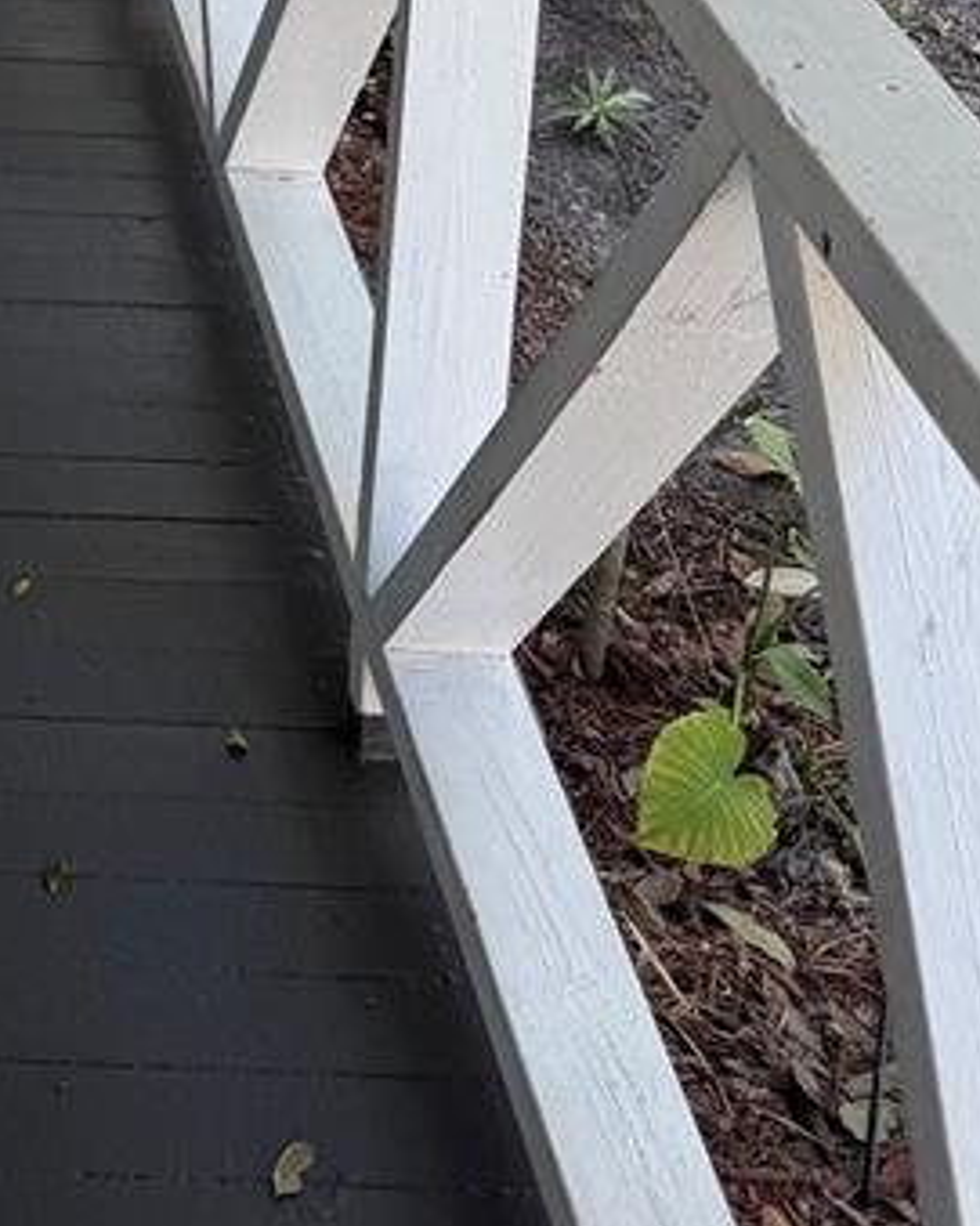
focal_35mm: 83
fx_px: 3011
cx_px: -553
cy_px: -857
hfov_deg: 16.6
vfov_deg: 18.8
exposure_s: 1/243
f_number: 1.78
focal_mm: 6.76
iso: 64
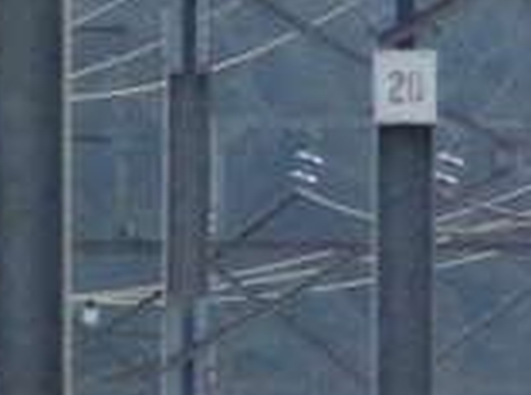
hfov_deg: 0.9
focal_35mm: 2254
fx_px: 34497
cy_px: 162
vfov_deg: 0.7
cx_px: 1329
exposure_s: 1/30
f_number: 5.7
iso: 800
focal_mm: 52.2
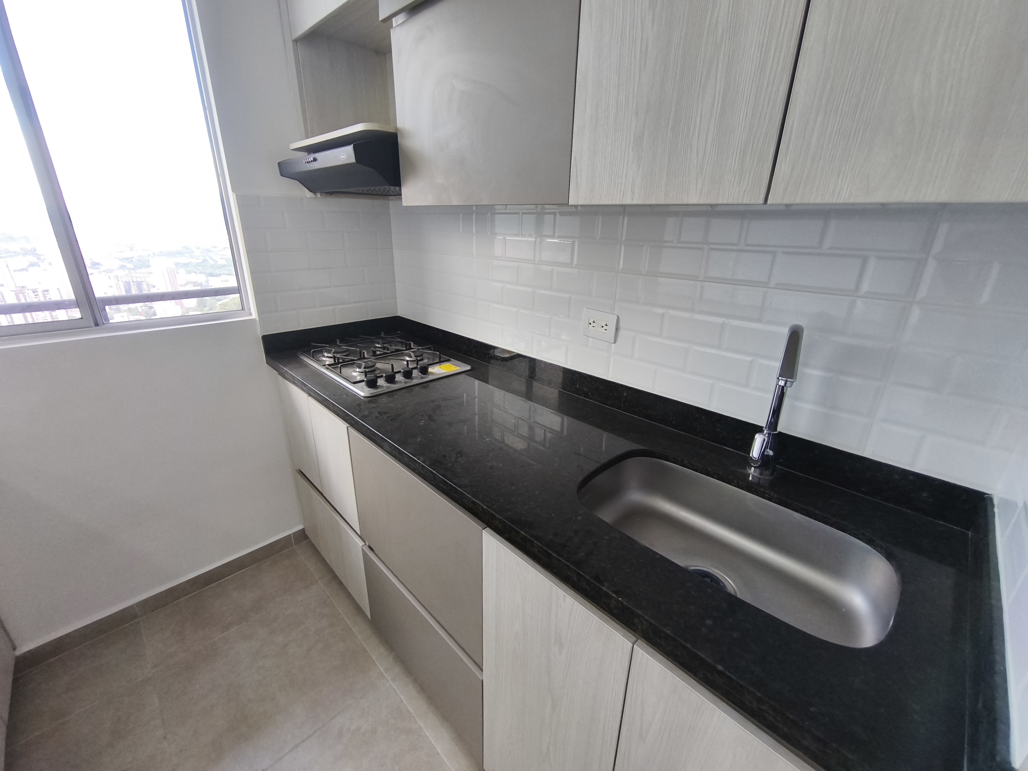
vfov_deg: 81.7
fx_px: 445
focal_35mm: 15
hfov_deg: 98.2
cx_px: 514
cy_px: 386
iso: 100
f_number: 2.2
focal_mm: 1.91
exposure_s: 1/60
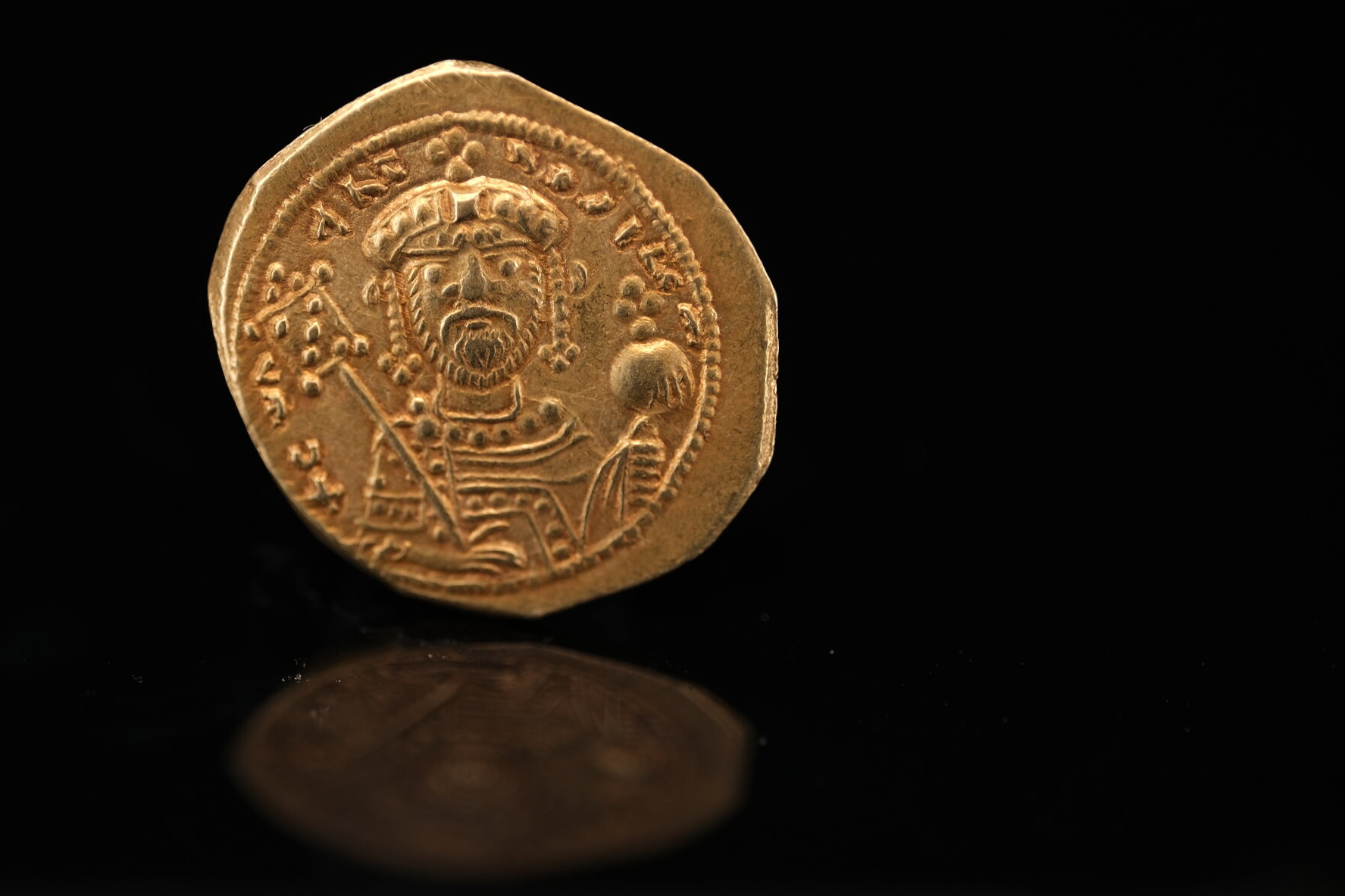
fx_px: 2652
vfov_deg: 19.2
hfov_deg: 28.3
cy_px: 369
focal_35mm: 71
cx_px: 439
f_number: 2.8
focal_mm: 30
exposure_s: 1/180
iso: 80
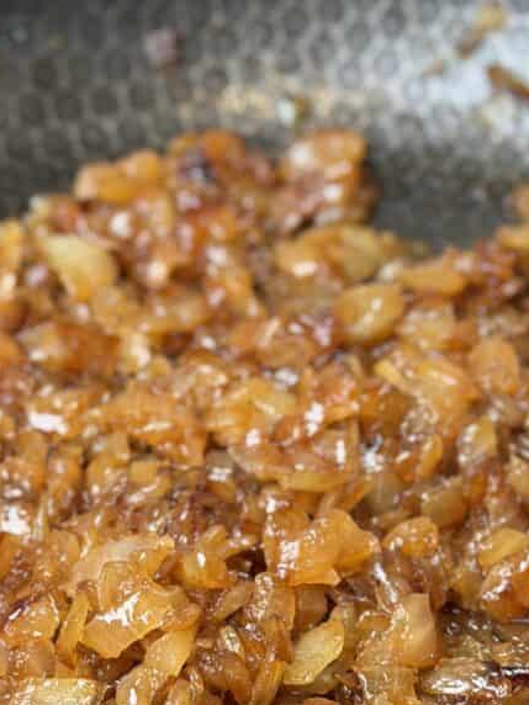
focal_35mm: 86
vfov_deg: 22.5
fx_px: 1752
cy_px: 552
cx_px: 265
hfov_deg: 17.2
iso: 80
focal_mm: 6.76
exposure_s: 1/60
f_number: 1.78
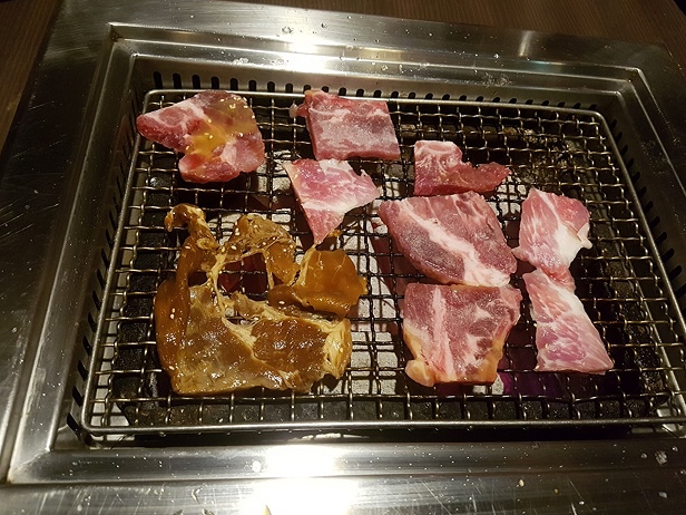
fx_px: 535
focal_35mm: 27
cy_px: 259
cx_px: 341
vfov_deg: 51.4
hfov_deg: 65.3
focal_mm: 4.2
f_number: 1.7
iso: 800
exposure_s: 1/60
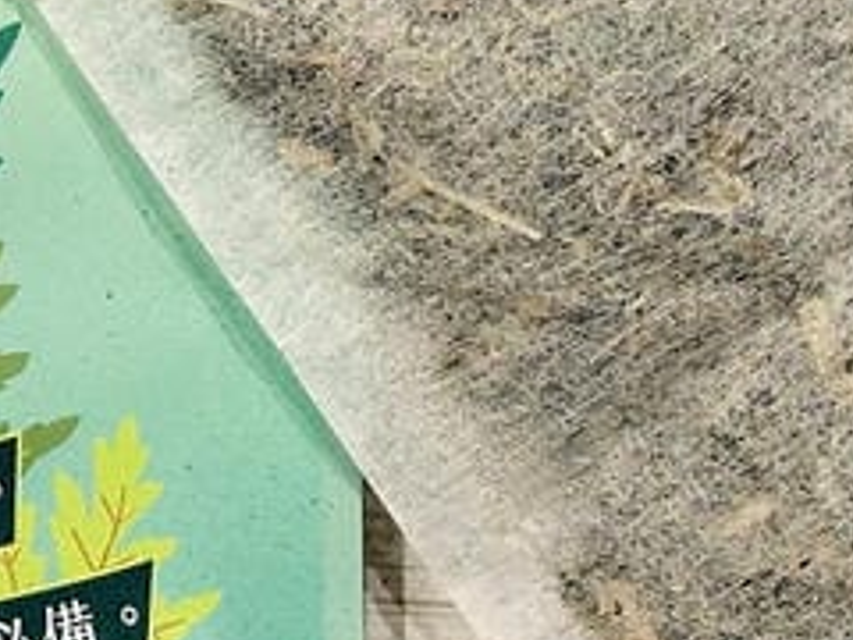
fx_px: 5914
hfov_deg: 8.2
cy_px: -39
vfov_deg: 6.2
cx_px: 135
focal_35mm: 240
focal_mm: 6.86
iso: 100
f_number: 1.78
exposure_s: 1/60
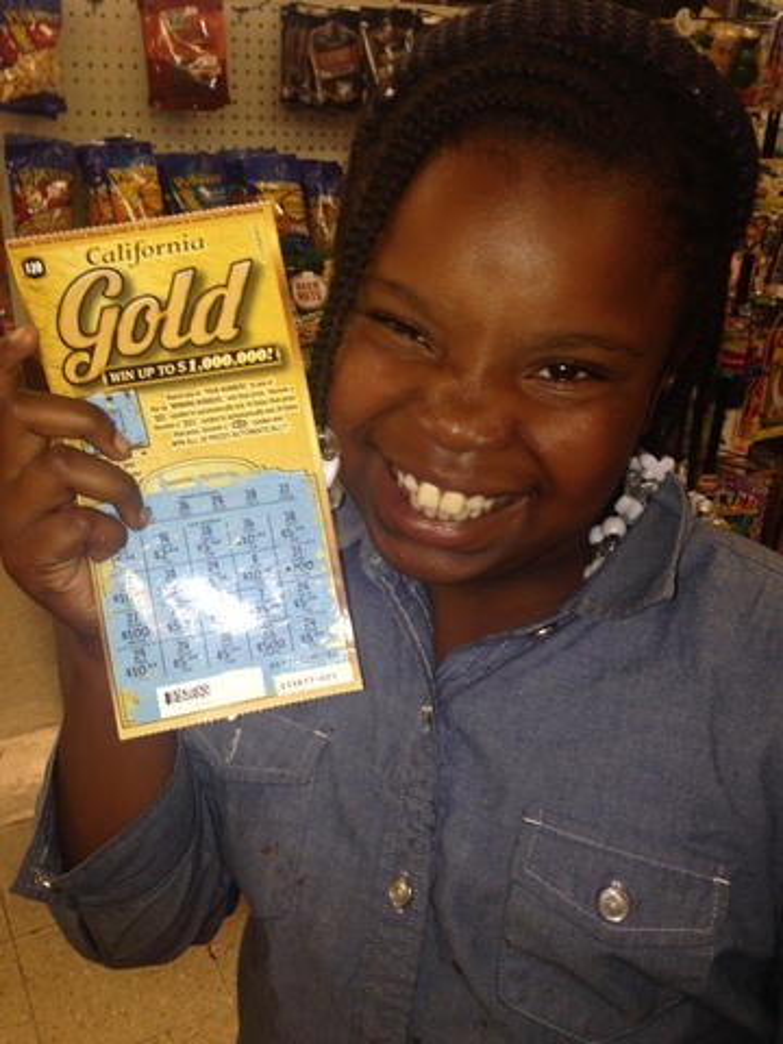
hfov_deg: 42.9
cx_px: 392
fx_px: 995
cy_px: 522
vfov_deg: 55.4
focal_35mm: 33
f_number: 2.4
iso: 50
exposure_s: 1/29
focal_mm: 4.12
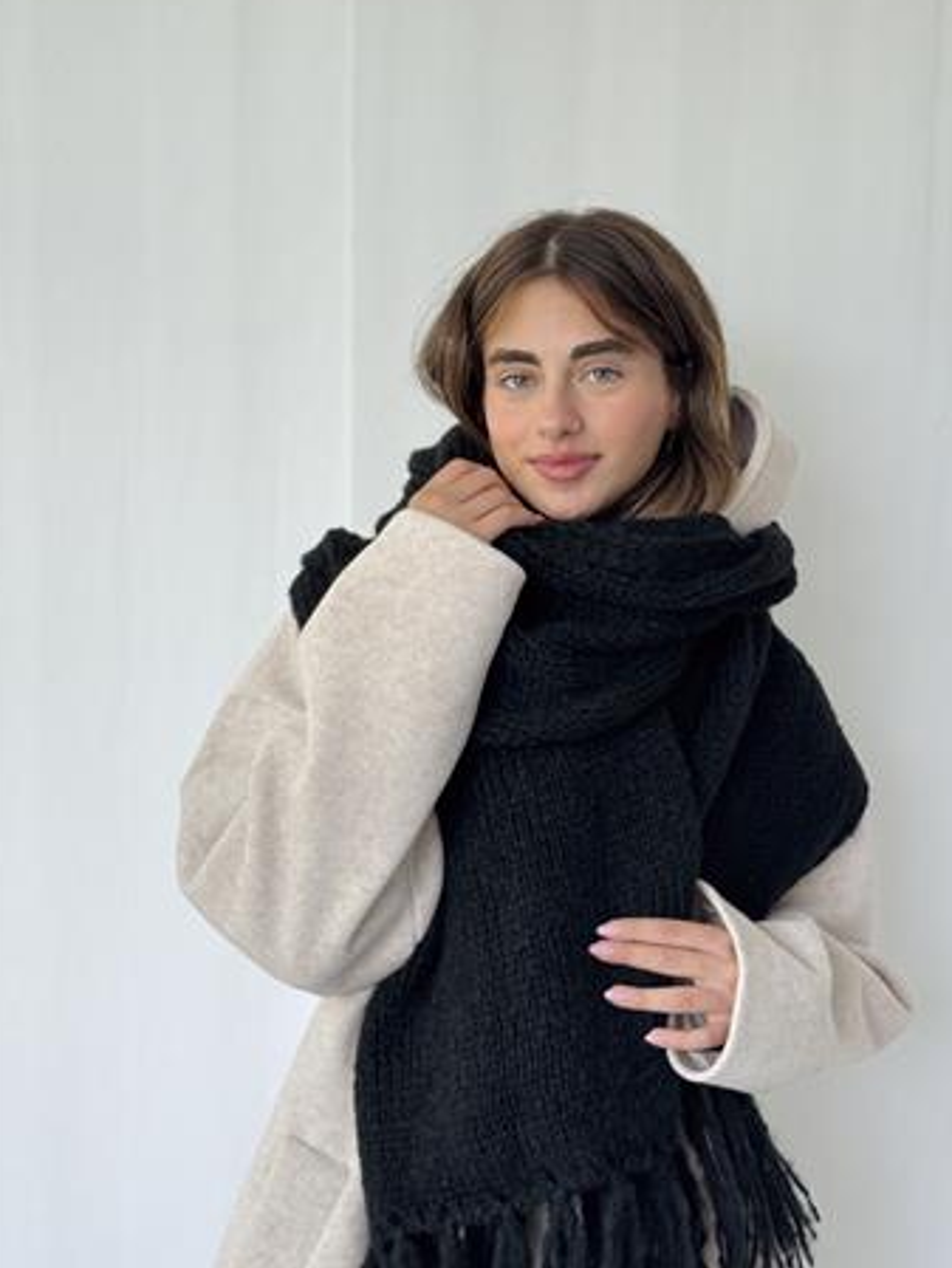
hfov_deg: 25.6
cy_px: 623
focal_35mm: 57
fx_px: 2089
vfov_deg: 33.8
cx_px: 545
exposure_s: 1/121
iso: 80
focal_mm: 6.76
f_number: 1.78
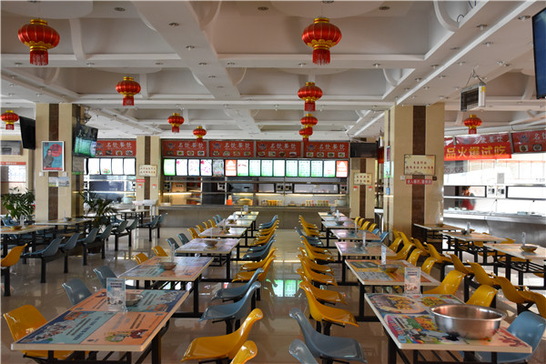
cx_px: 273
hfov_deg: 55.1
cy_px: 182
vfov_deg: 38.4
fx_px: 523
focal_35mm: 34
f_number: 4.5
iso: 800
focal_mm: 23
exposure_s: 1/60
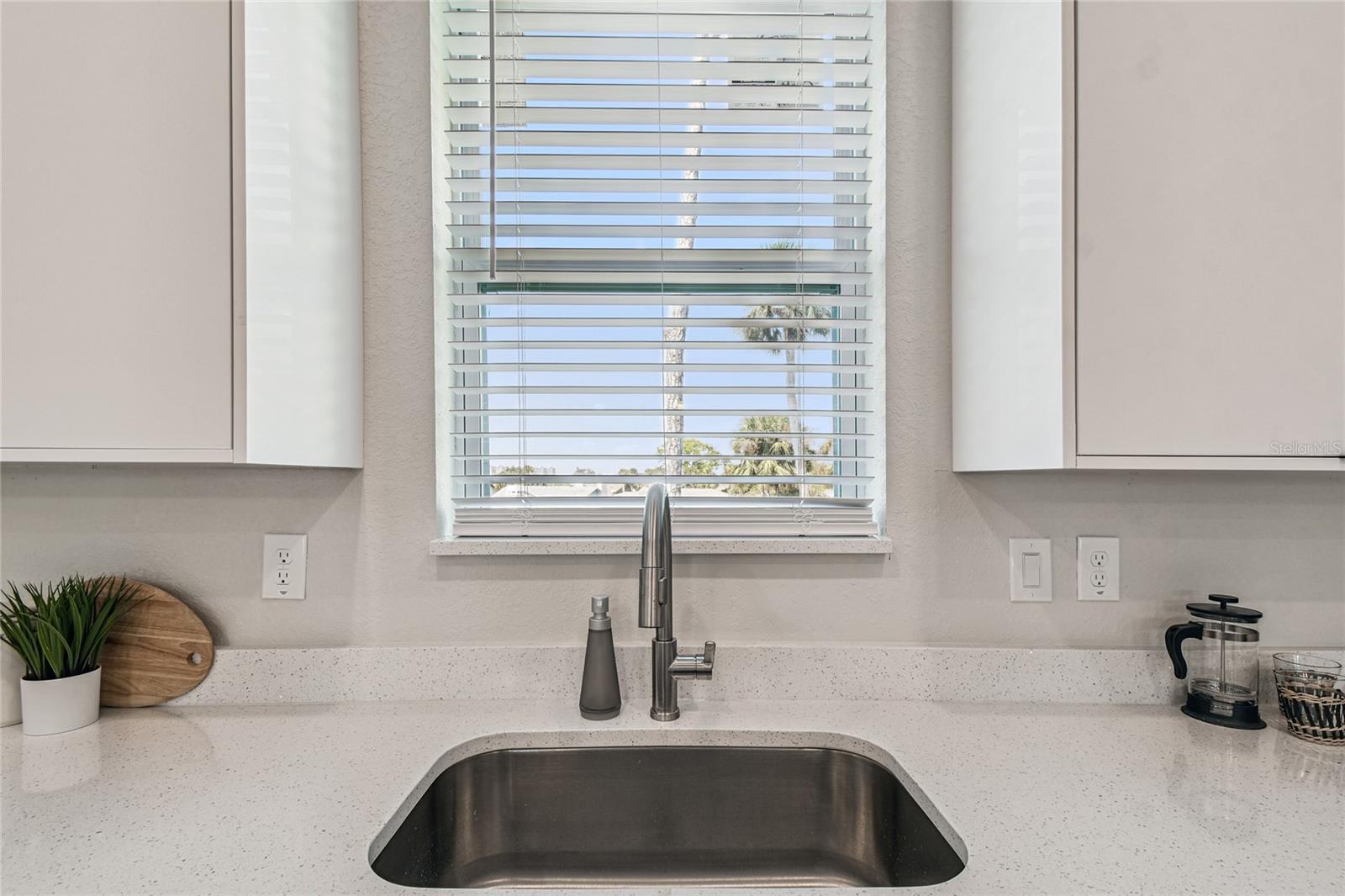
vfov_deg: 77.3
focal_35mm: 15
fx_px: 560
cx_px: 672
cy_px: 448
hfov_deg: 100.4
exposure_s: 1/5
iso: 100
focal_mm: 10
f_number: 7.1
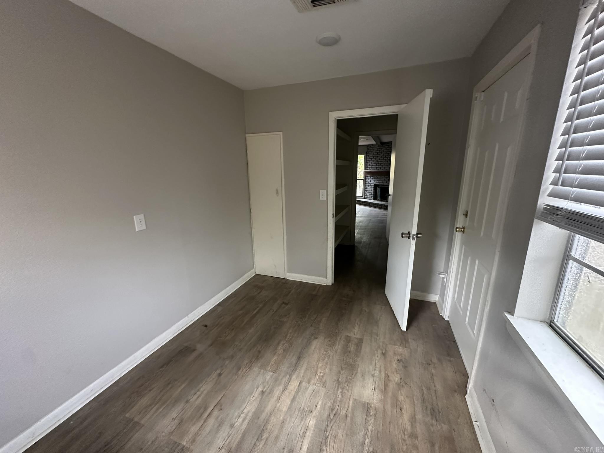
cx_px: 302
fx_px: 244
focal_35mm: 14
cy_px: 226
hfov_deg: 102.1
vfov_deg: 85.7
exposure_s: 1/60
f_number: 2.2
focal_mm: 2.22
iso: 320
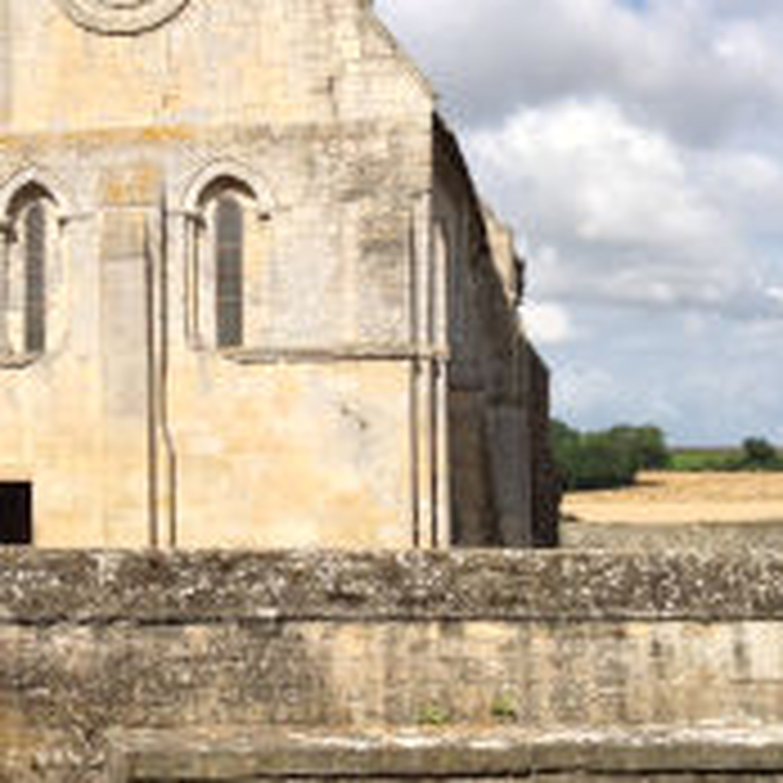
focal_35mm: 80
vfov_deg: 21.6
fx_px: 2047
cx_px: 40
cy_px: 288
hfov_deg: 21.1
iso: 50
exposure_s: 1/2208
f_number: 2.4
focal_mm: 4.28
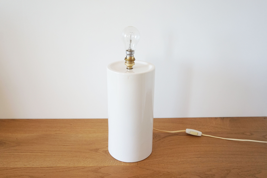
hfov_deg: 62.0
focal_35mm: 30
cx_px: 134
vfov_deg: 43.6
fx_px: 222
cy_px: 89
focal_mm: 20
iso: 500
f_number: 4
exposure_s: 1/160
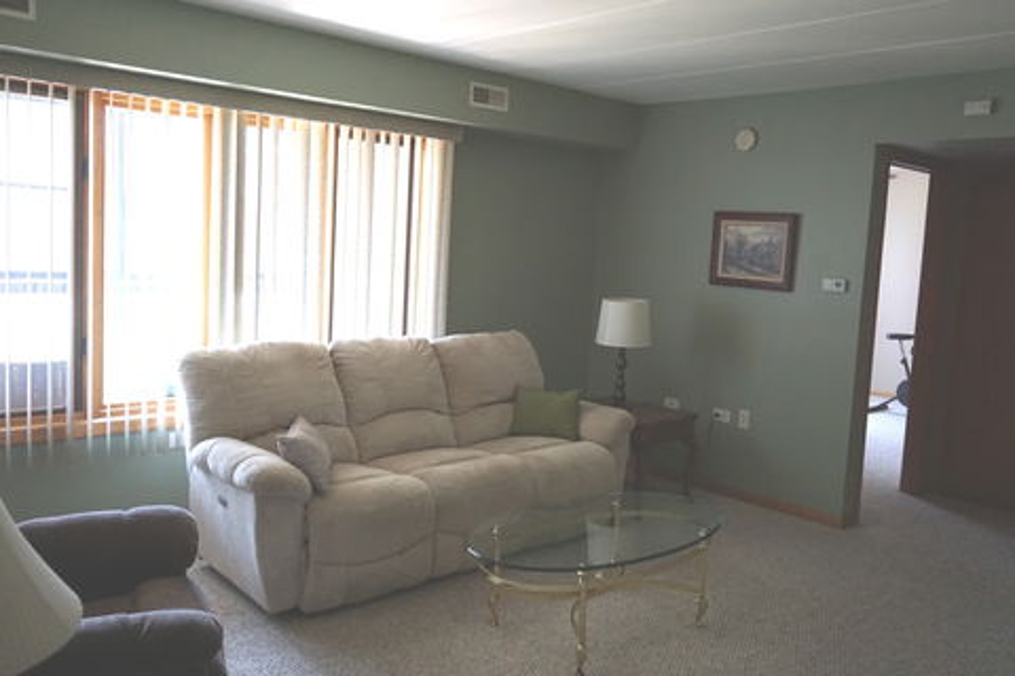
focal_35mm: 30
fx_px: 846
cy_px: 338
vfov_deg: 43.6
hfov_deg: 61.9
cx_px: 508
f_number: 4
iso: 3200
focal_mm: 20
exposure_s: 1/125
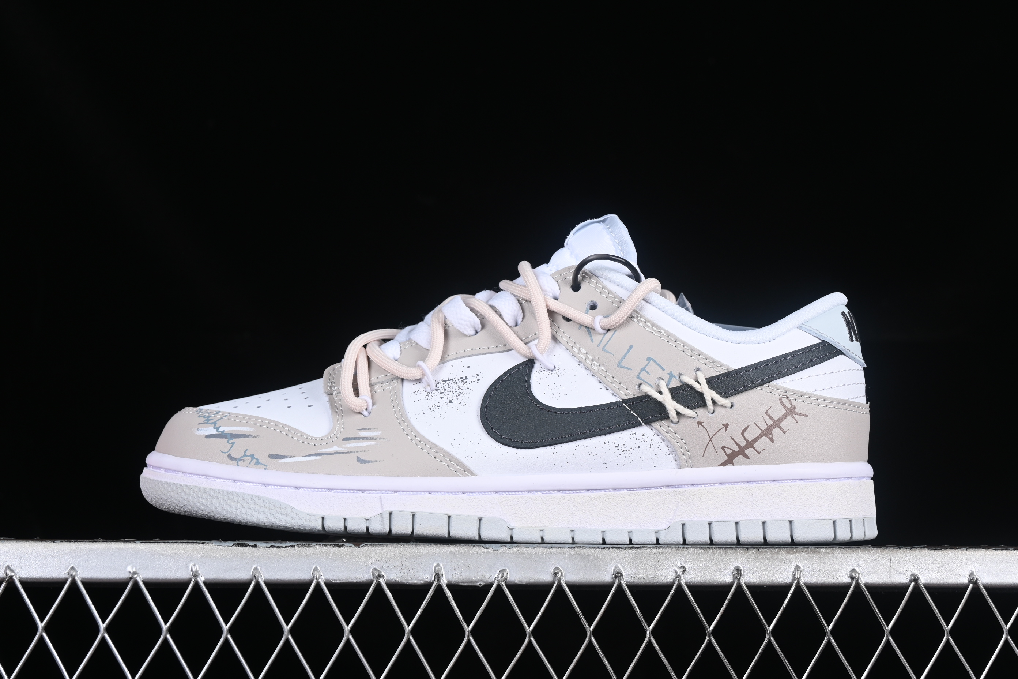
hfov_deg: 27.0
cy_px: 340
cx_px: 509
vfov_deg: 18.2
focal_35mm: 75
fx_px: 2121
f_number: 8
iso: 160
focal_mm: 50
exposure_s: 1/80
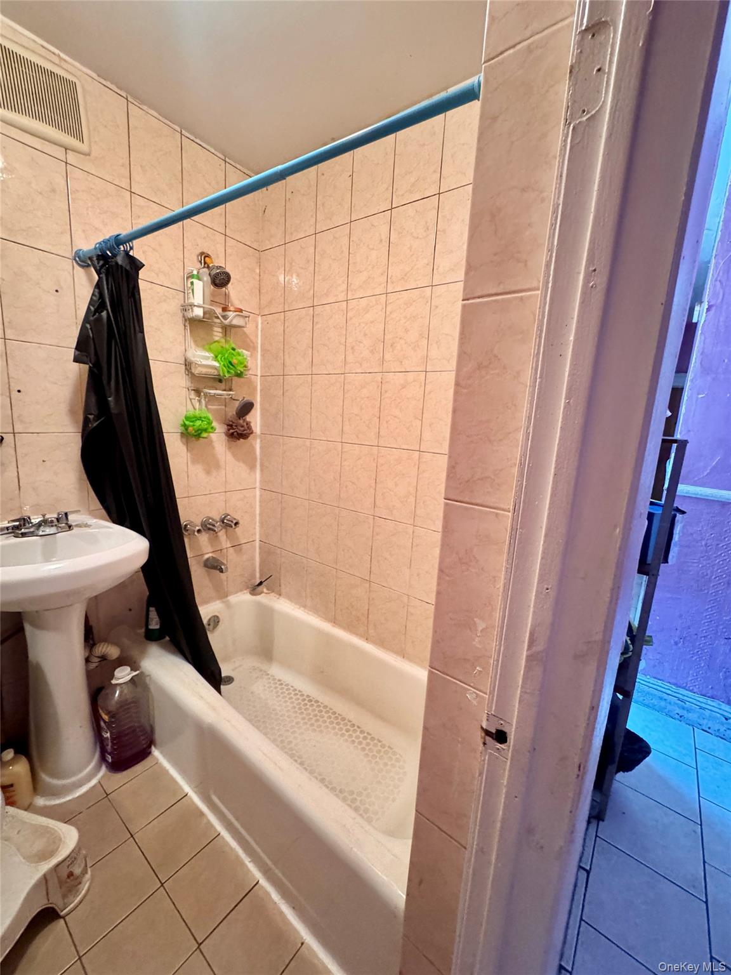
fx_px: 394
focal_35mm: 14
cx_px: 366
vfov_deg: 102.1
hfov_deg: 85.7
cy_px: 488
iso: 1000
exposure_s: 1/40
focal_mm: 2.22
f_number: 2.2
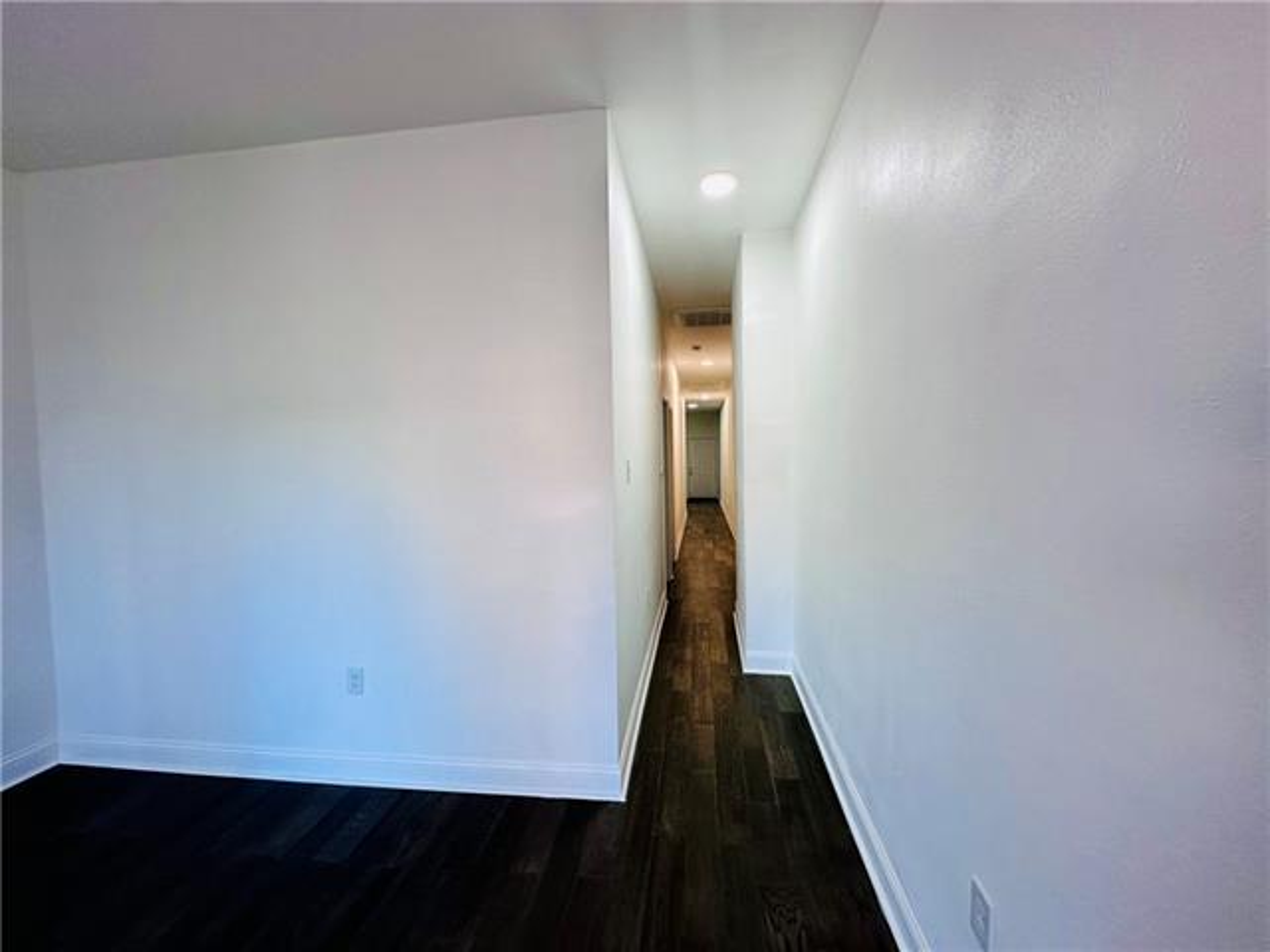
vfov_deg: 85.7
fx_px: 514
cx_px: 635
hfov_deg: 102.1
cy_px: 476
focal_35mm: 14
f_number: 2.2
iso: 100
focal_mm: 2.22
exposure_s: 1/99
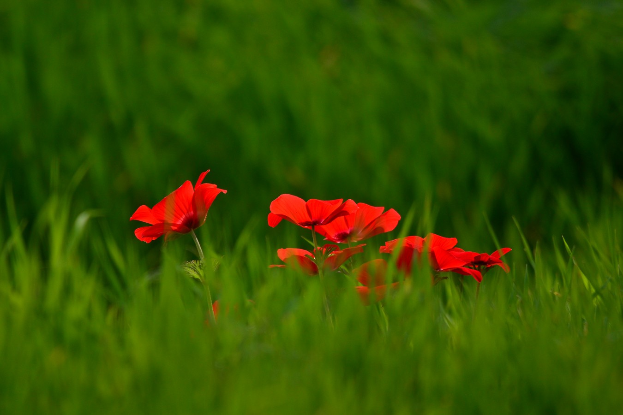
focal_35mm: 750
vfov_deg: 1.8
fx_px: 12978
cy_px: 208
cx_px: 312
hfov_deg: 2.7
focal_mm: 500
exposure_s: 1/320
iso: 200
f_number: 6.3
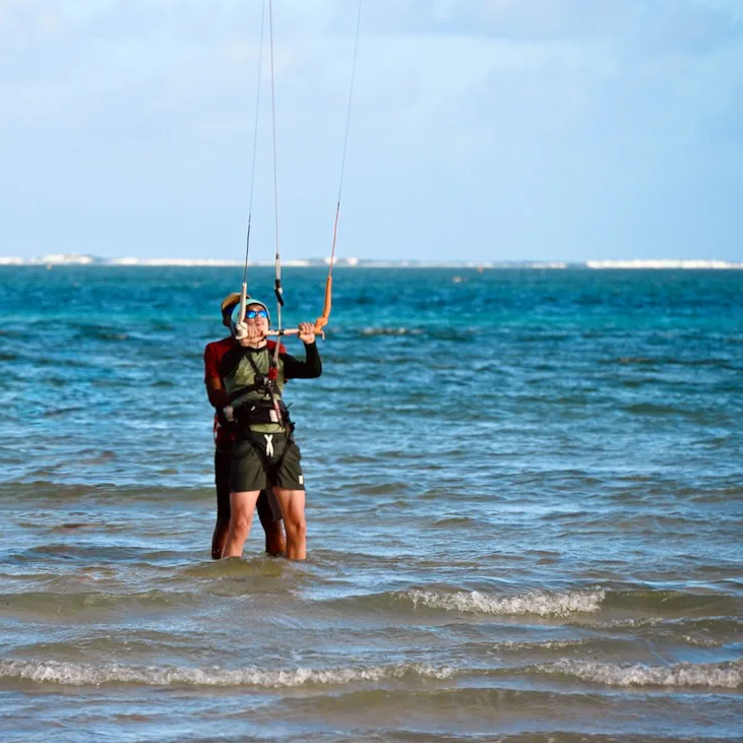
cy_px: 371
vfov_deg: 6.8
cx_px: 237
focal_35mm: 256
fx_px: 6217
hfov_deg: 6.8
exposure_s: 1/200
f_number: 6.3
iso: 200
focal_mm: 200
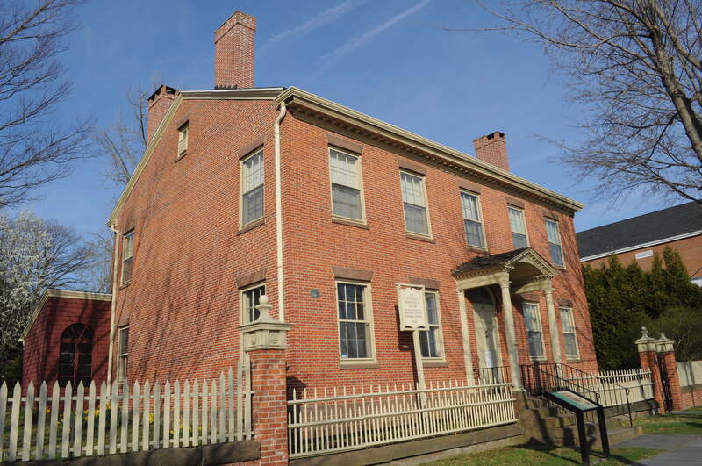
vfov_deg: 47.8
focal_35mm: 27
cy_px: 233
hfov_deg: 67.5
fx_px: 526
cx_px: 351
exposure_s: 1/500
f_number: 11
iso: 200
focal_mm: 18
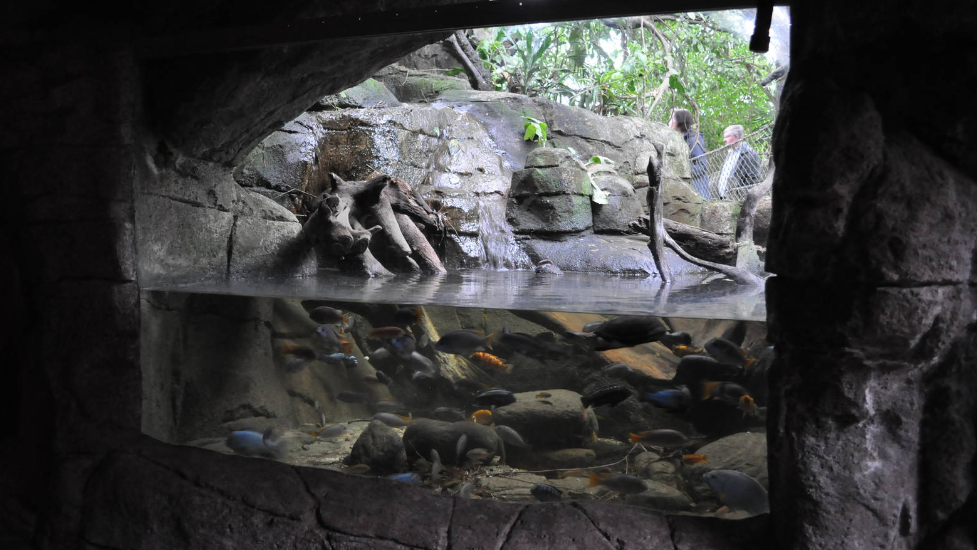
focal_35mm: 29
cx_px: 489
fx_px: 751
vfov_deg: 40.1
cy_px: 232
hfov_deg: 66.1
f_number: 3.5
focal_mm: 18
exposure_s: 1/13
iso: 1600
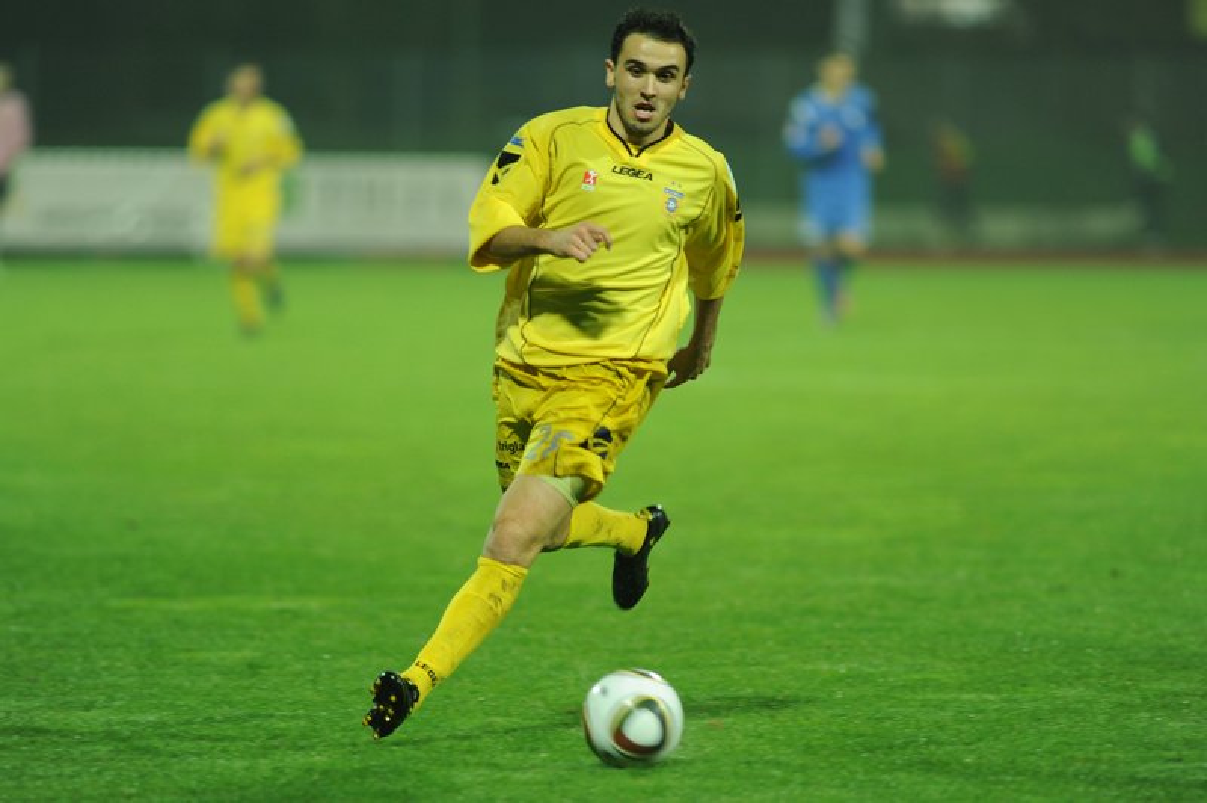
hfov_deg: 6.9
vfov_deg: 4.6
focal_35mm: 300
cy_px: 402
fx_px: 10050
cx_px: 604
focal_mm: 300
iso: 800
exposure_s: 1/320
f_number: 2.8
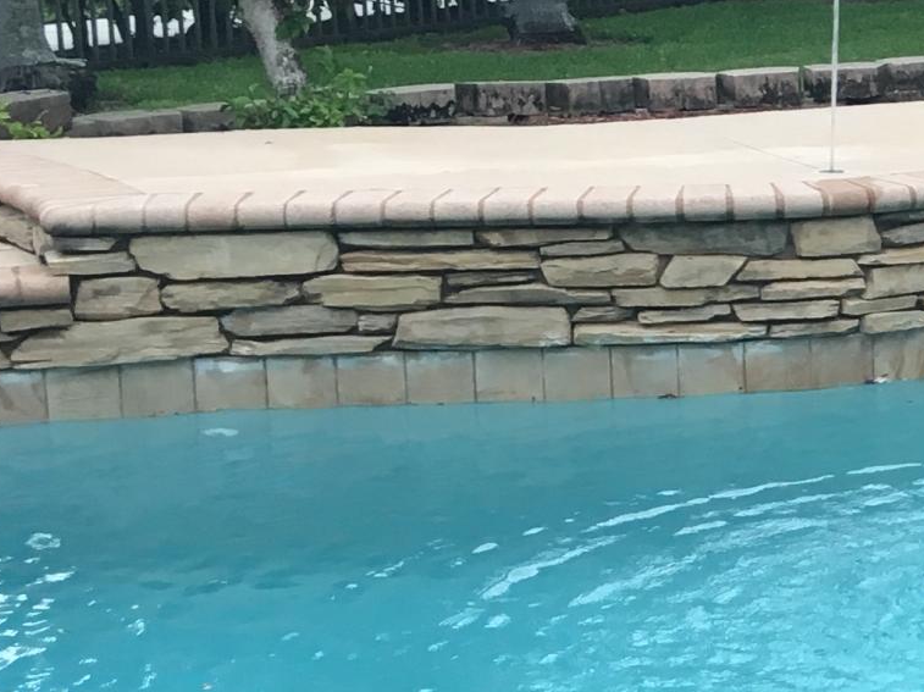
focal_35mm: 115
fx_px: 3068
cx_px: 1715
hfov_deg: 14.7
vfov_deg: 12.9
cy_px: 239
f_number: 2.2
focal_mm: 4.15
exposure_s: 1/40
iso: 25
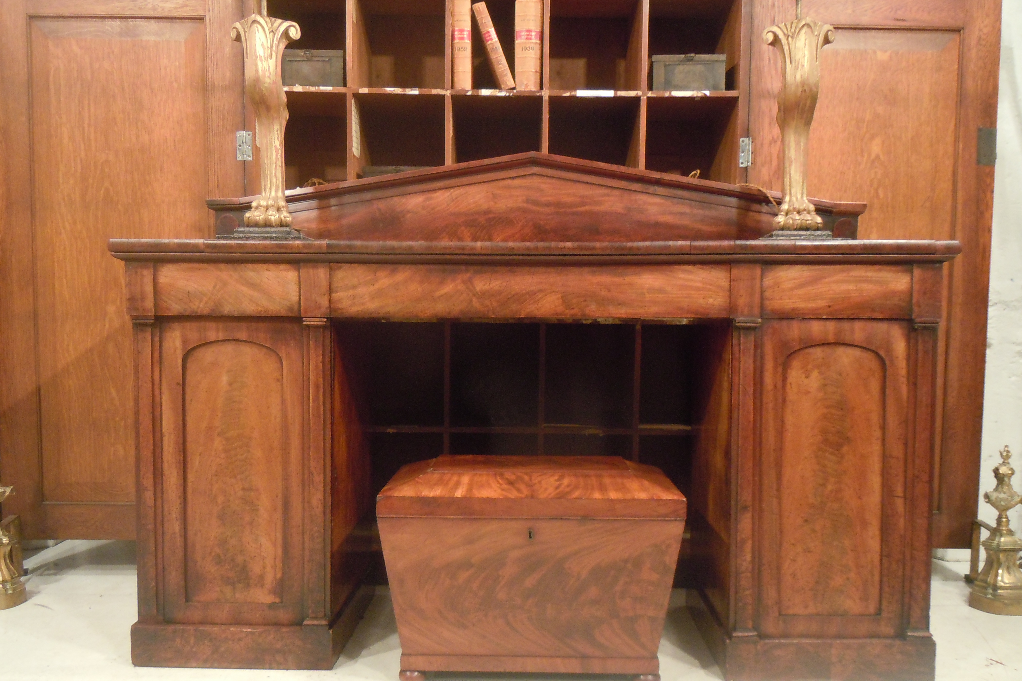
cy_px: 363
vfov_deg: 41.1
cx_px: 507
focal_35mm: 32
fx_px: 908
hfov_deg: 58.7
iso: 400
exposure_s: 1/5
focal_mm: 5.4
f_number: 3.5
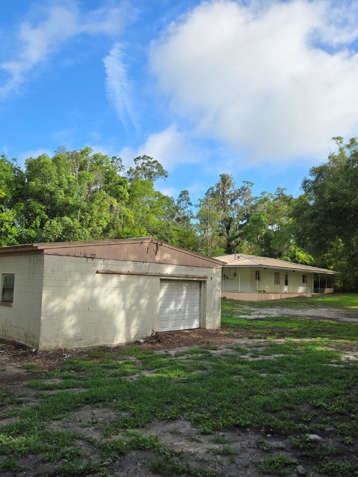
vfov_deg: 58.4
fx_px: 427
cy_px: 240
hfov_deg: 45.4
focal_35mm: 31
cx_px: 177
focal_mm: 5.4
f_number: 1.8
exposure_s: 1/1036
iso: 25
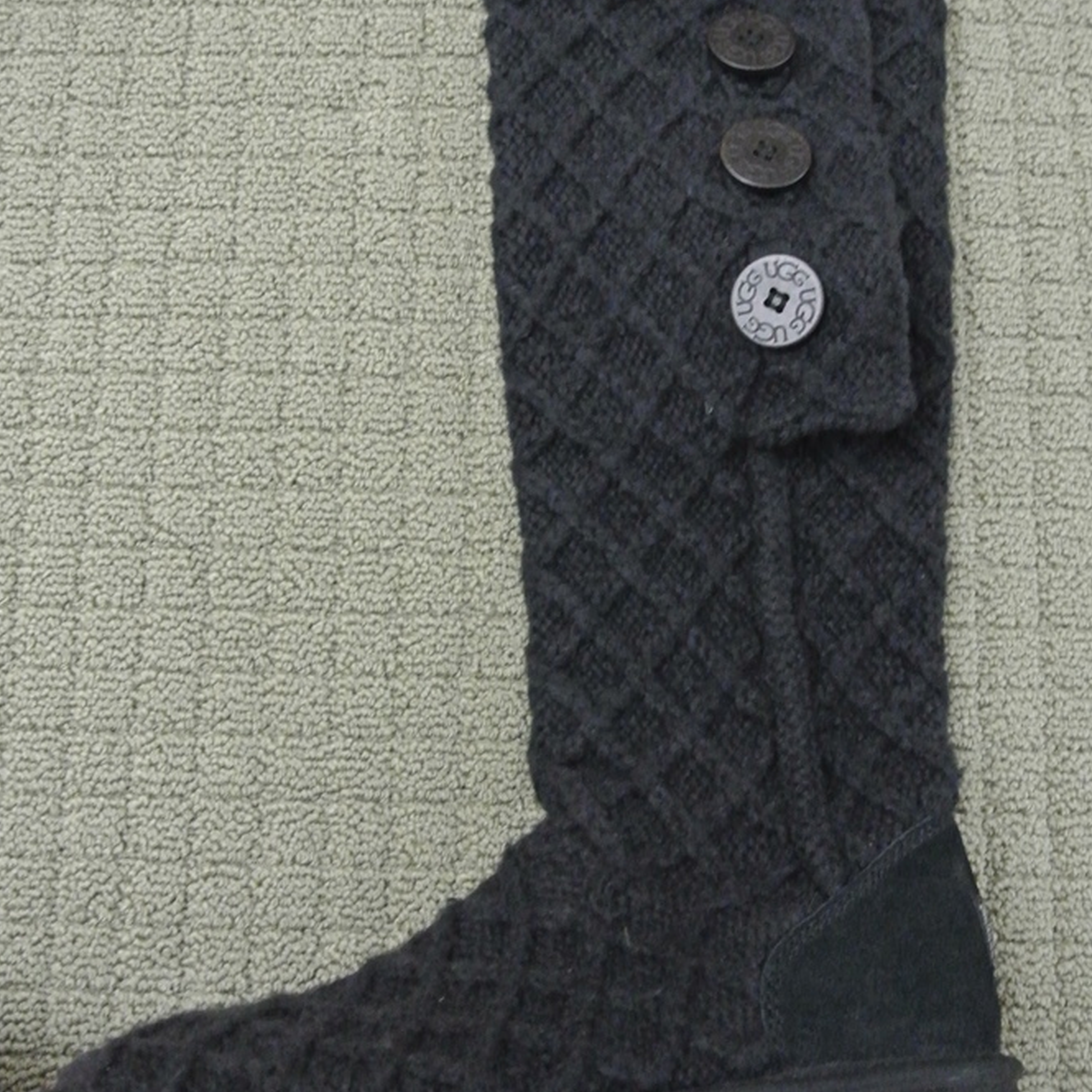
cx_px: 545
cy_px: 551
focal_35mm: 41
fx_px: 1463
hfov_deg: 40.9
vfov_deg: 40.9
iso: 2800
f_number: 3.8
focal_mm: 12.2
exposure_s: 1/30
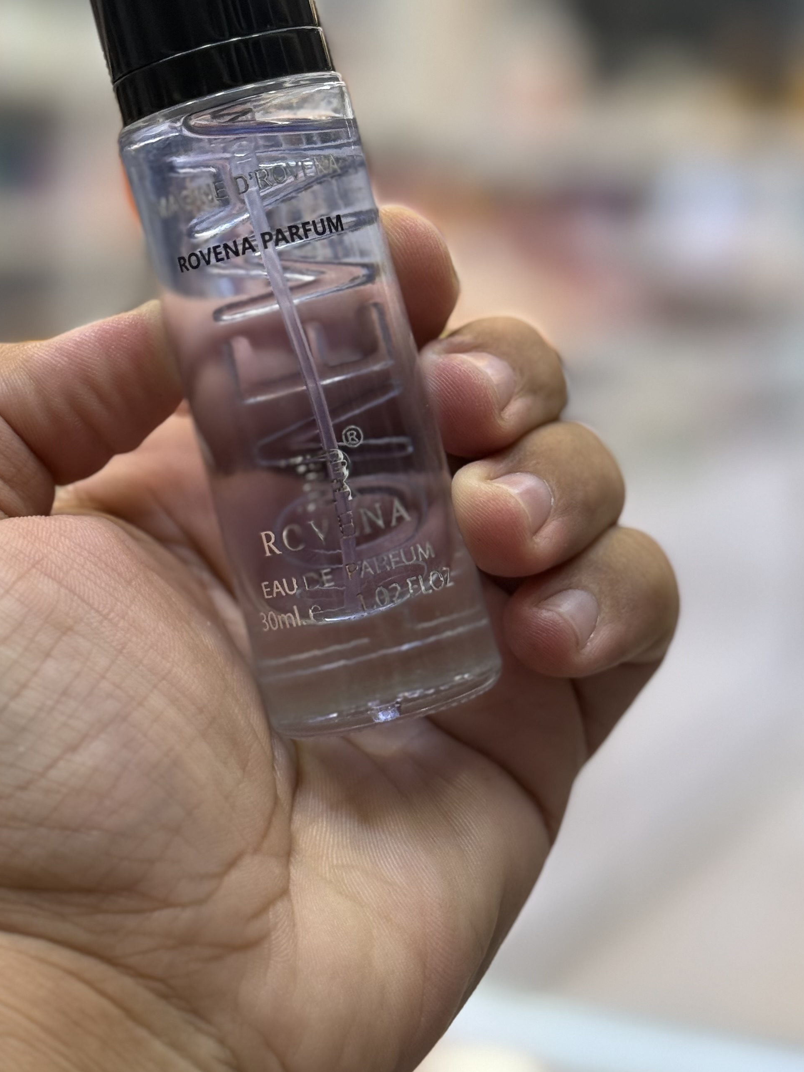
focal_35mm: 75
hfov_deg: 19.5
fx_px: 2323
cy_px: 386
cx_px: 240
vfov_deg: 25.9
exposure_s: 1/247
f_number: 1.78
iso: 80
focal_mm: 6.76
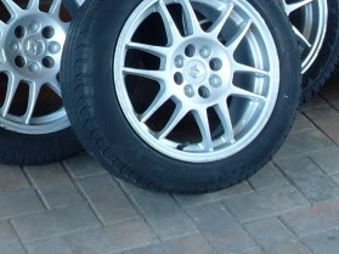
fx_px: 1067
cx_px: 75
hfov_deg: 17.9
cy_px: -11
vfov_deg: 13.4
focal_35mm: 109
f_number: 3
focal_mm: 6.3
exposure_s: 1/45
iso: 100
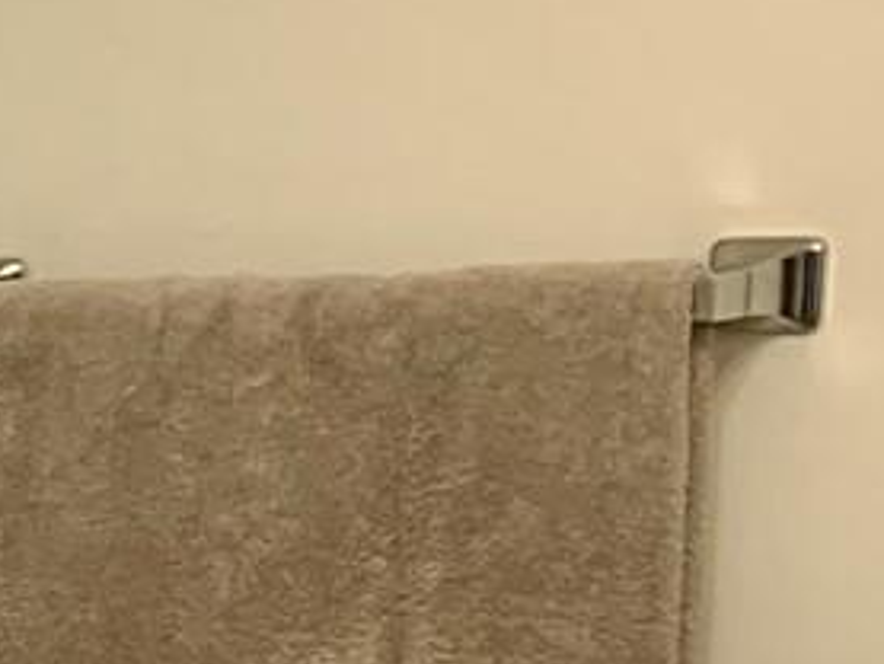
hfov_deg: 8.3
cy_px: 1280
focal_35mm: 192
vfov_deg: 7.5
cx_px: -2014
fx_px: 4905
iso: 80
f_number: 1.8
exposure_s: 1/120
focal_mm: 4.25
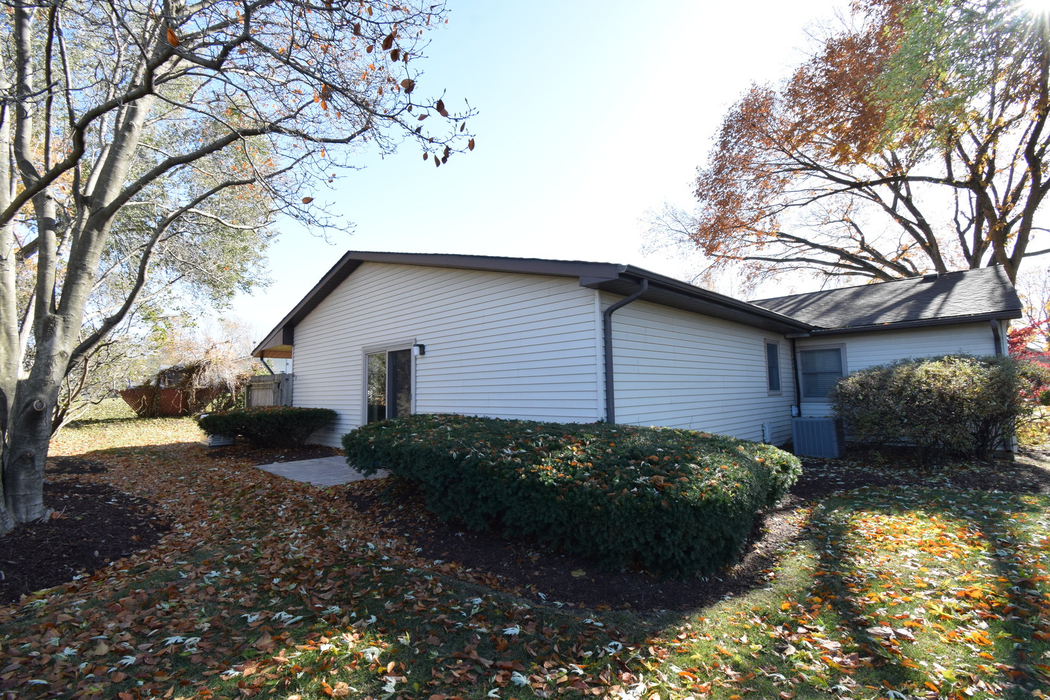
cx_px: 525
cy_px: 350
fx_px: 437
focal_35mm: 15
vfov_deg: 77.3
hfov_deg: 100.4
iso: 500
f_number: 13
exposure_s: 1/100
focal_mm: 10
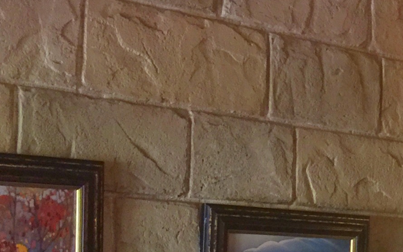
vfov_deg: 11.5
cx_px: 566
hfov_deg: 17.0
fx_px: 1241
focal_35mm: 113
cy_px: 247
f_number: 2.2
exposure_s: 1/4
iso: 80
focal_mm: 4.15
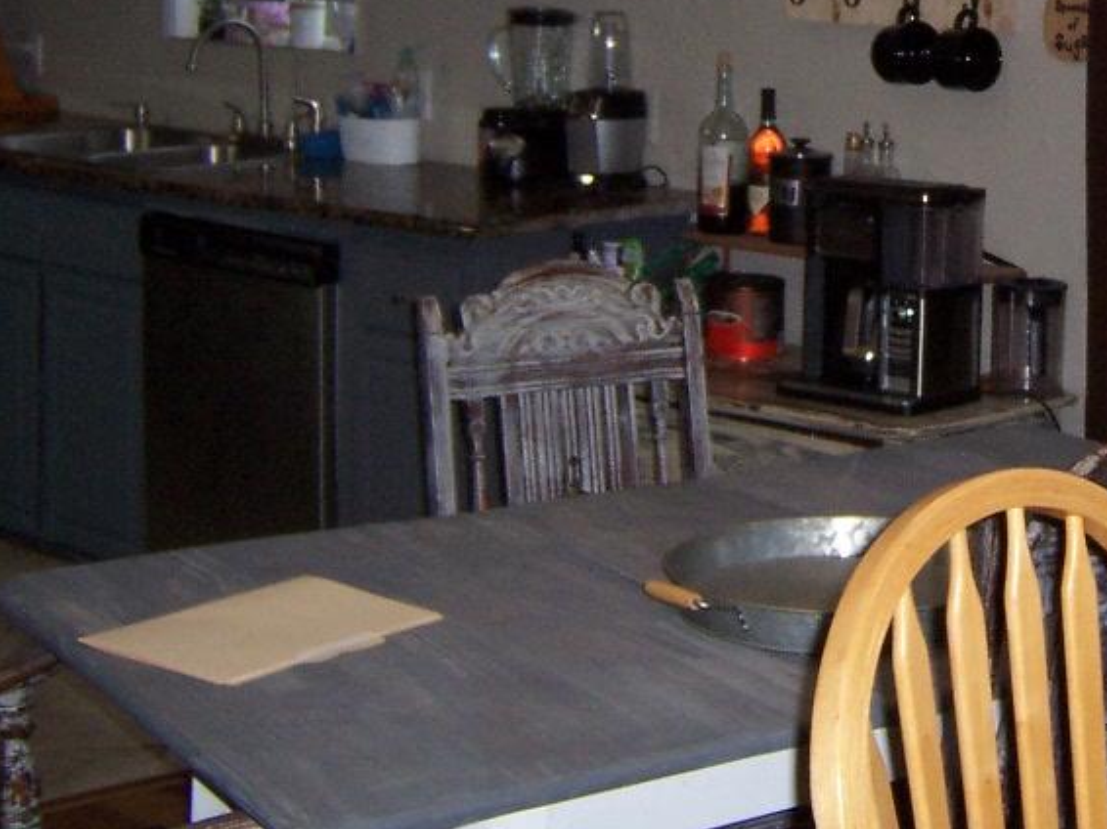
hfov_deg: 26.5
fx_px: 2238
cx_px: 1074
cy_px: 53
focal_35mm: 70
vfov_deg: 20.5
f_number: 2.8
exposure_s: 1/60
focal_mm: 5.5
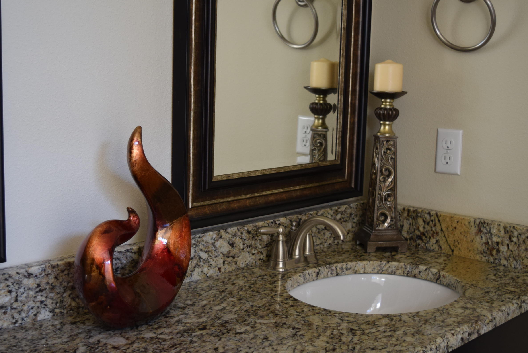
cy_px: 173
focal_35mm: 55
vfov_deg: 24.8
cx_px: 219
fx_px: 802
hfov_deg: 36.4
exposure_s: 1/60
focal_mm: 29
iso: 500
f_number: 4.2
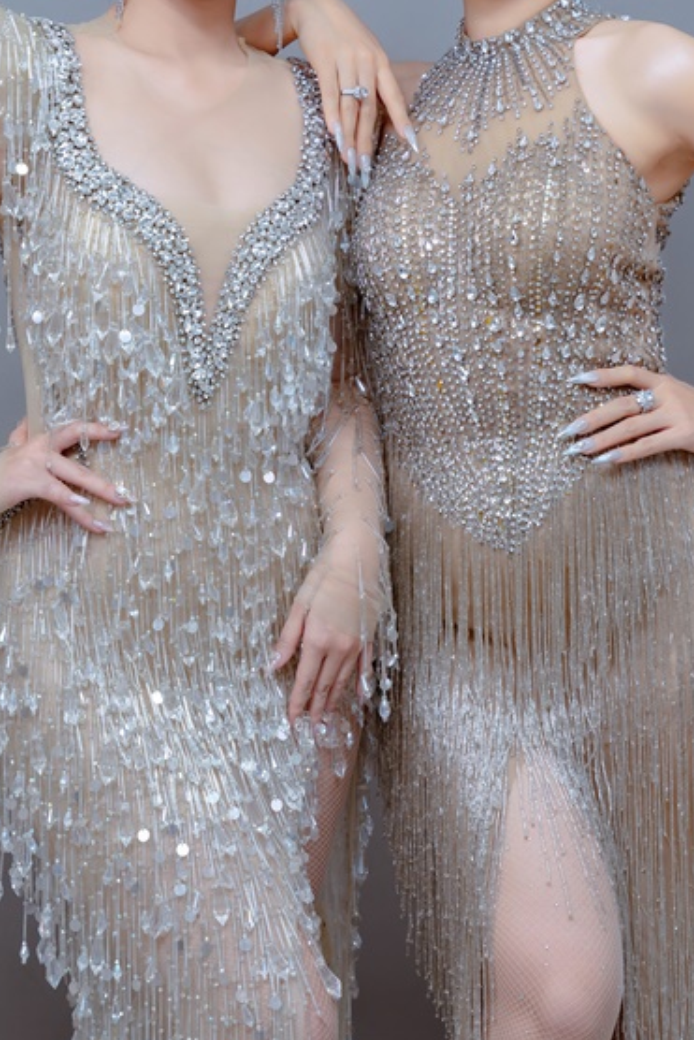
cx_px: 354
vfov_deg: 19.0
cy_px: 311
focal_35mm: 107
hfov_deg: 12.8
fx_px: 3097
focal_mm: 61.1
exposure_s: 1/320
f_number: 3.2
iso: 400
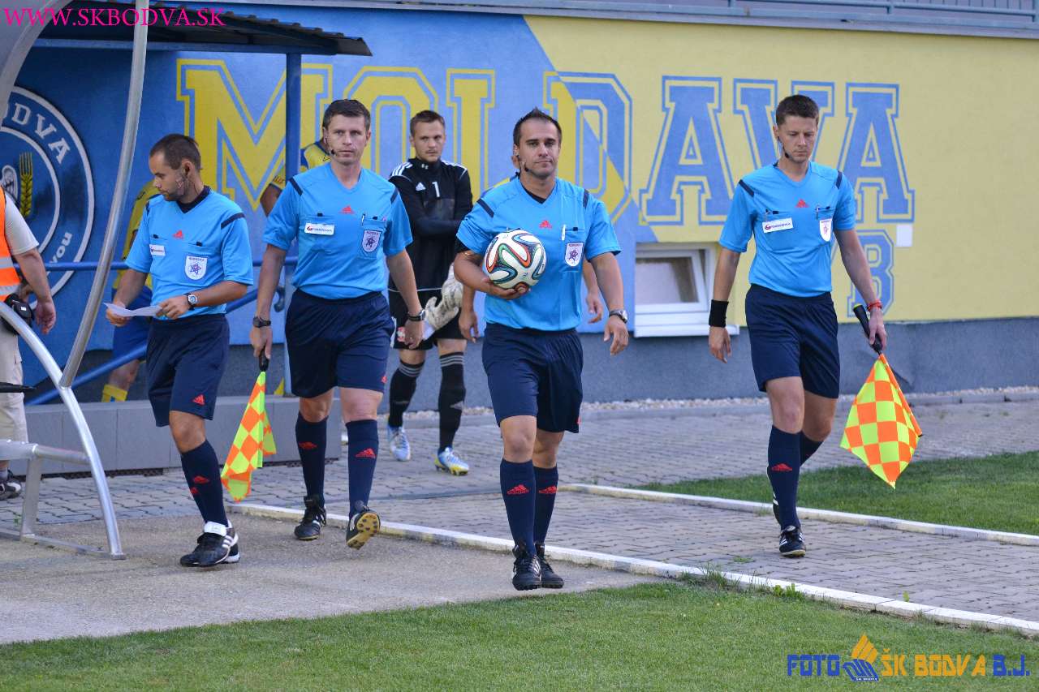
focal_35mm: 105
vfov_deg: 13.0
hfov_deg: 19.5
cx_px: 520
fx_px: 3030
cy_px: 346
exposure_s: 1/400
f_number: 2.8
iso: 1600
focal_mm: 70
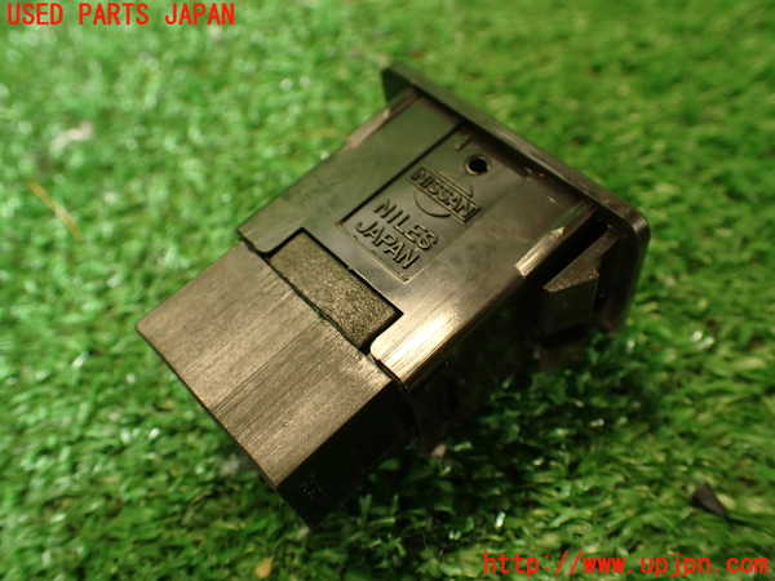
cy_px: 290
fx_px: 716
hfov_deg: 56.8
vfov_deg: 44.2
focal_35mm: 32
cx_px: 388
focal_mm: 5.79
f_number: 2.4
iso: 200
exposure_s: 1/30
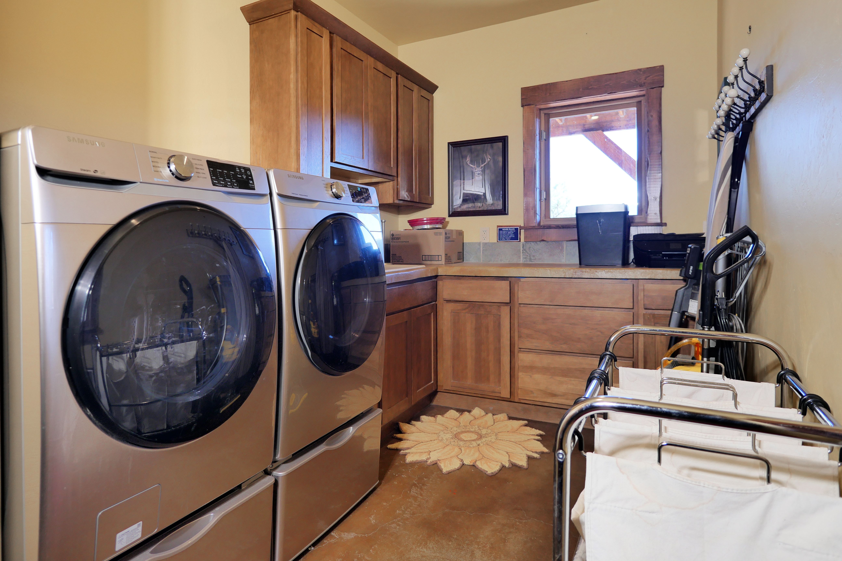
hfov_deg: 90.0
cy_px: 280
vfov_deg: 67.4
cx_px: 421
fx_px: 421
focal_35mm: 18
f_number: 2.2
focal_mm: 9
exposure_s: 1/160
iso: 800
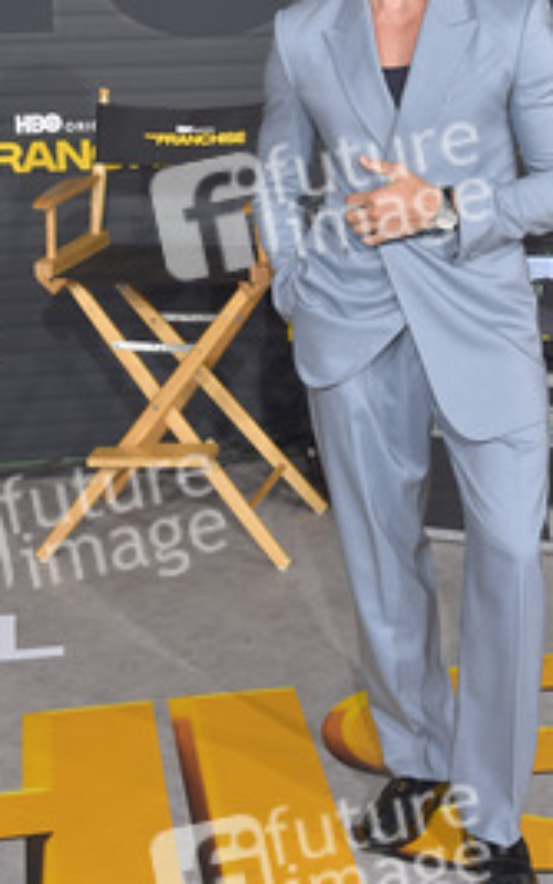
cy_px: 368
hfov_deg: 22.2
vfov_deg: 35.0
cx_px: 419
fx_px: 1398
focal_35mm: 58
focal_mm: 38
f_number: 6.3
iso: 320
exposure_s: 1/250
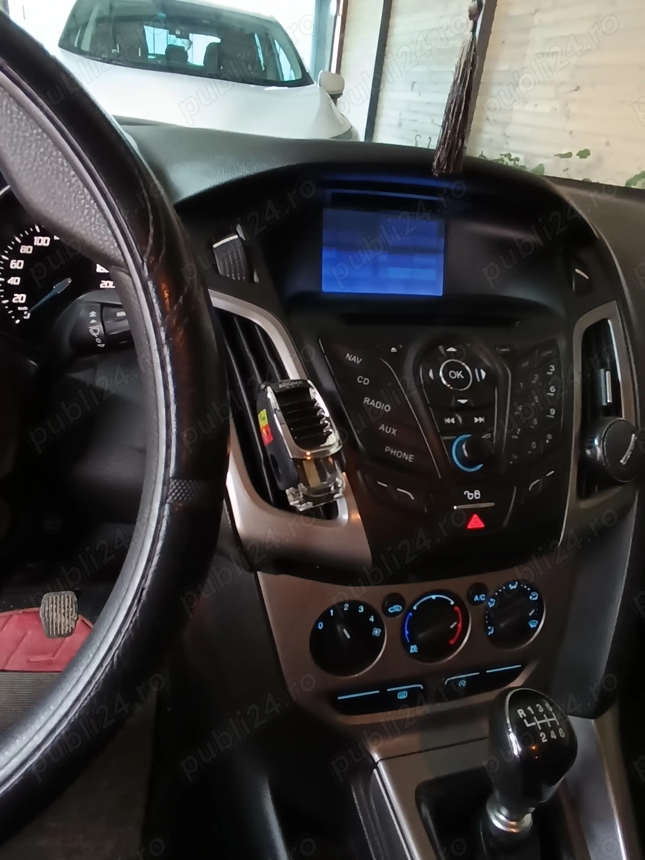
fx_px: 398
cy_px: 430
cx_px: 322
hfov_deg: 78.1
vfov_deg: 94.5
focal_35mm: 16
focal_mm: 1.65
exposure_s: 1/14.3
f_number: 2.2
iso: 817
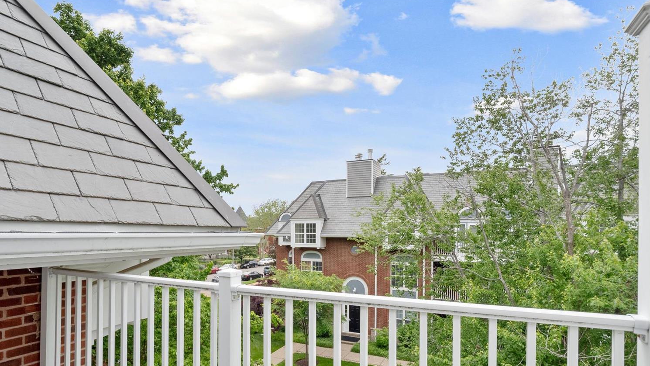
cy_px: 228
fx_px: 310
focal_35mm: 18
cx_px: 342
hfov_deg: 92.6
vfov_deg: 60.3
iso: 400
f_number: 8
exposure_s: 1/320
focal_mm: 8
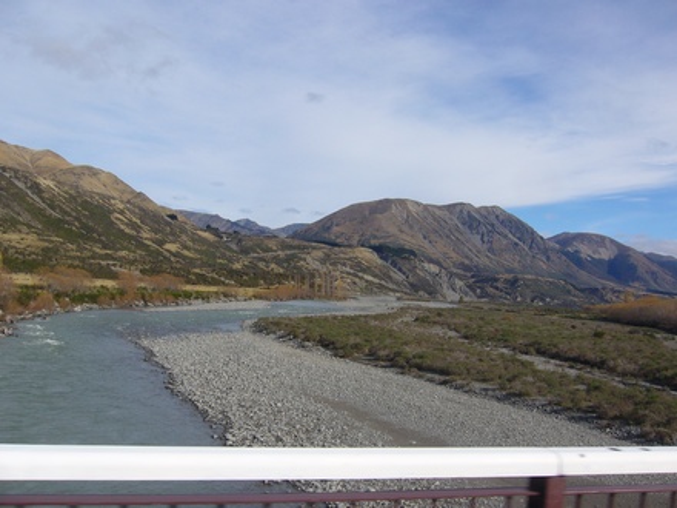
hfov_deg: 52.6
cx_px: 338
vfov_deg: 40.7
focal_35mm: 35
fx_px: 685
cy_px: 254
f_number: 5.6
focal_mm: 5.8
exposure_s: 1/400
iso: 80
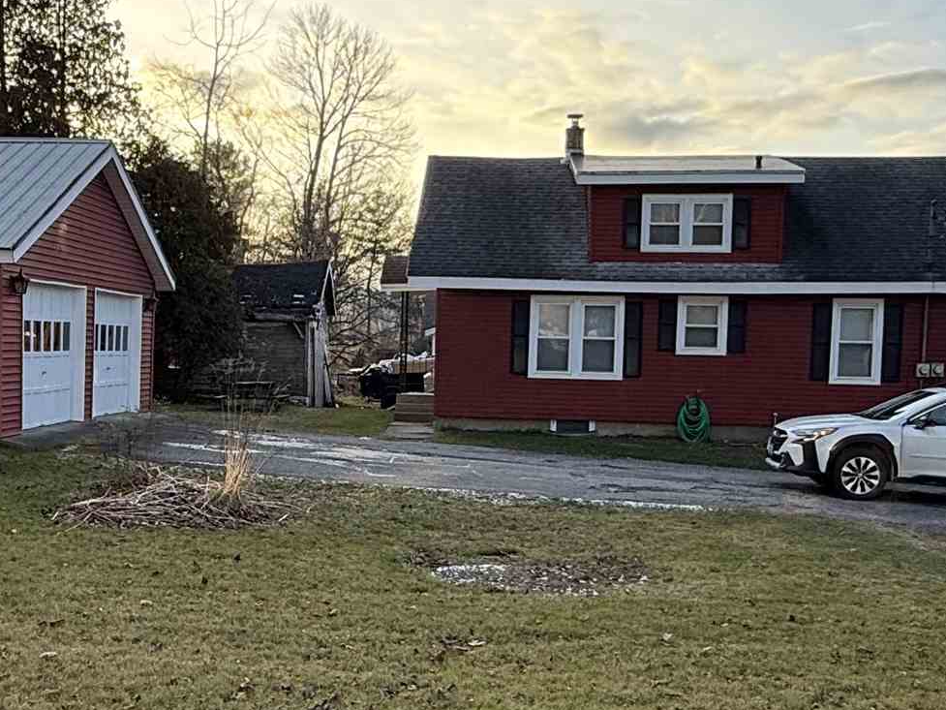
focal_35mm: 44
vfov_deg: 32.8
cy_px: 427
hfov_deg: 42.7
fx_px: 1203
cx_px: 380
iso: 64
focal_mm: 2.22
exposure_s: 1/472
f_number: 2.2
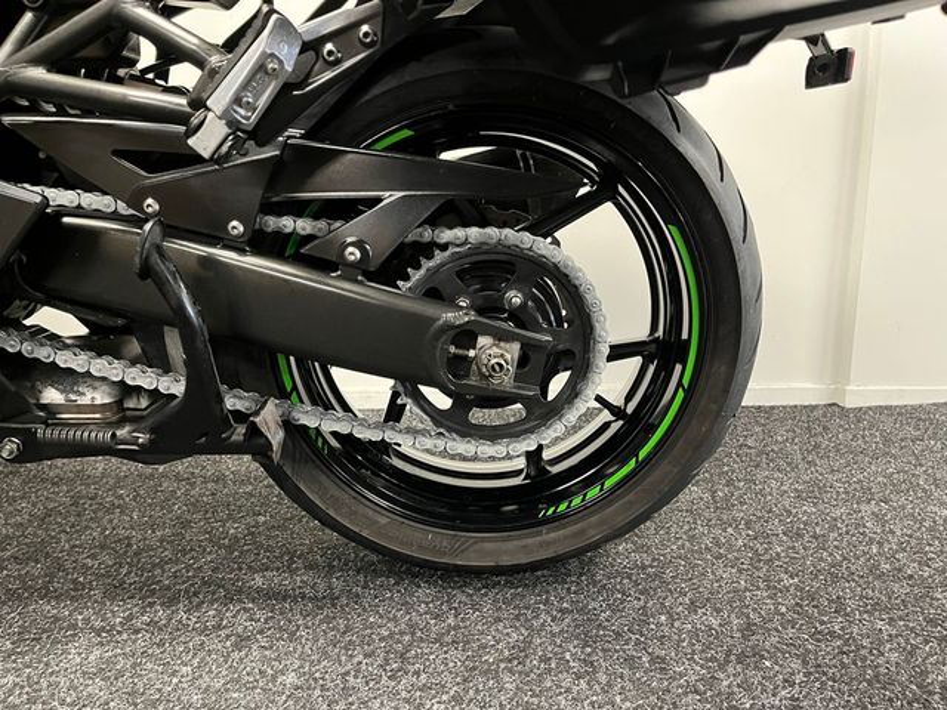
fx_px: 711
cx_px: 474
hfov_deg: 67.3
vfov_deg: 53.1
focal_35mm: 26
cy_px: 355
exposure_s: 1/33
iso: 500
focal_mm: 5.1
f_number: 1.6
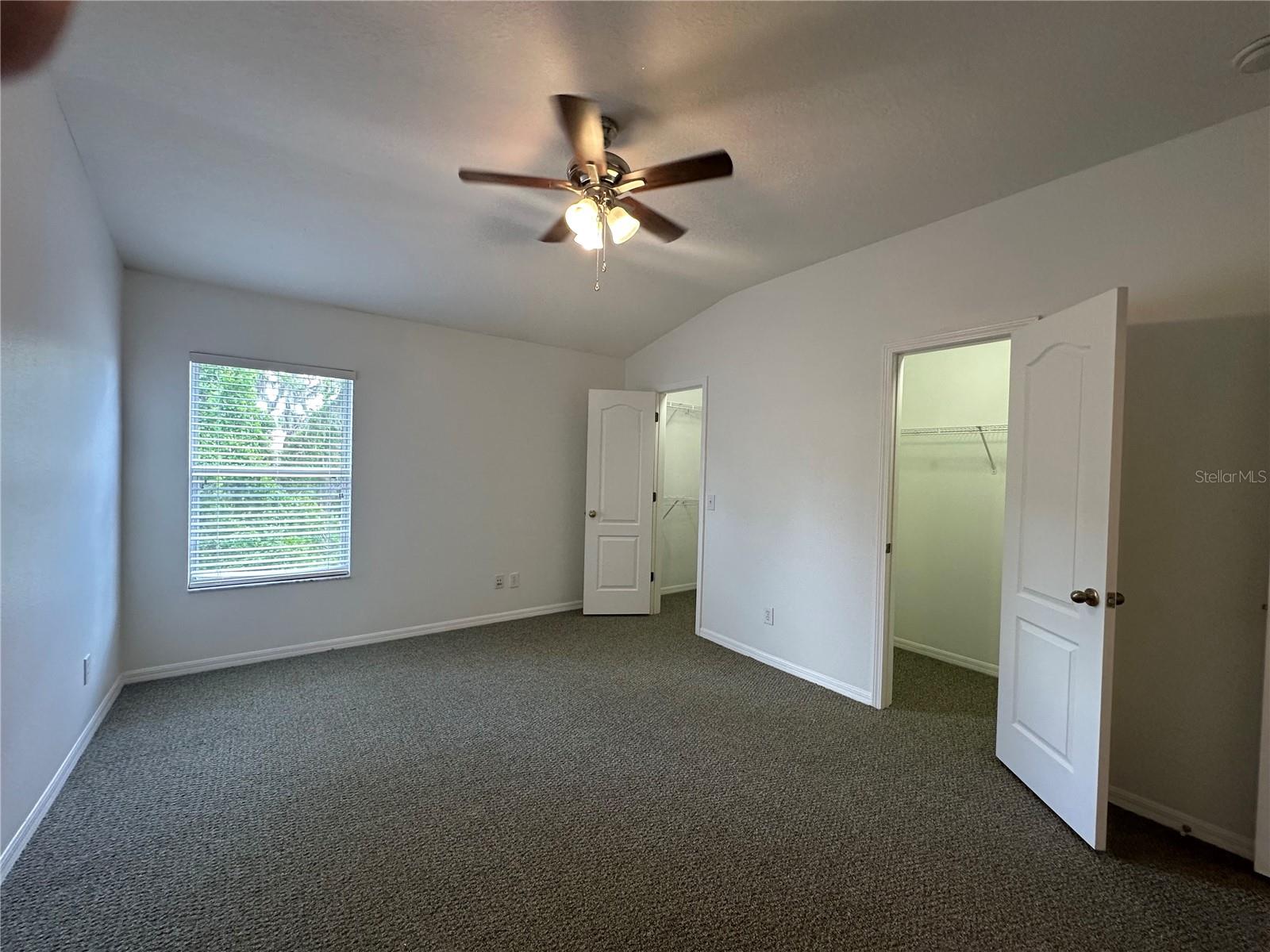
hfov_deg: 102.1
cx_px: 635
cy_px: 476
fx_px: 514
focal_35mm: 14
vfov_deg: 85.7
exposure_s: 1/120
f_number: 2.2
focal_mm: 2.22
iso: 250
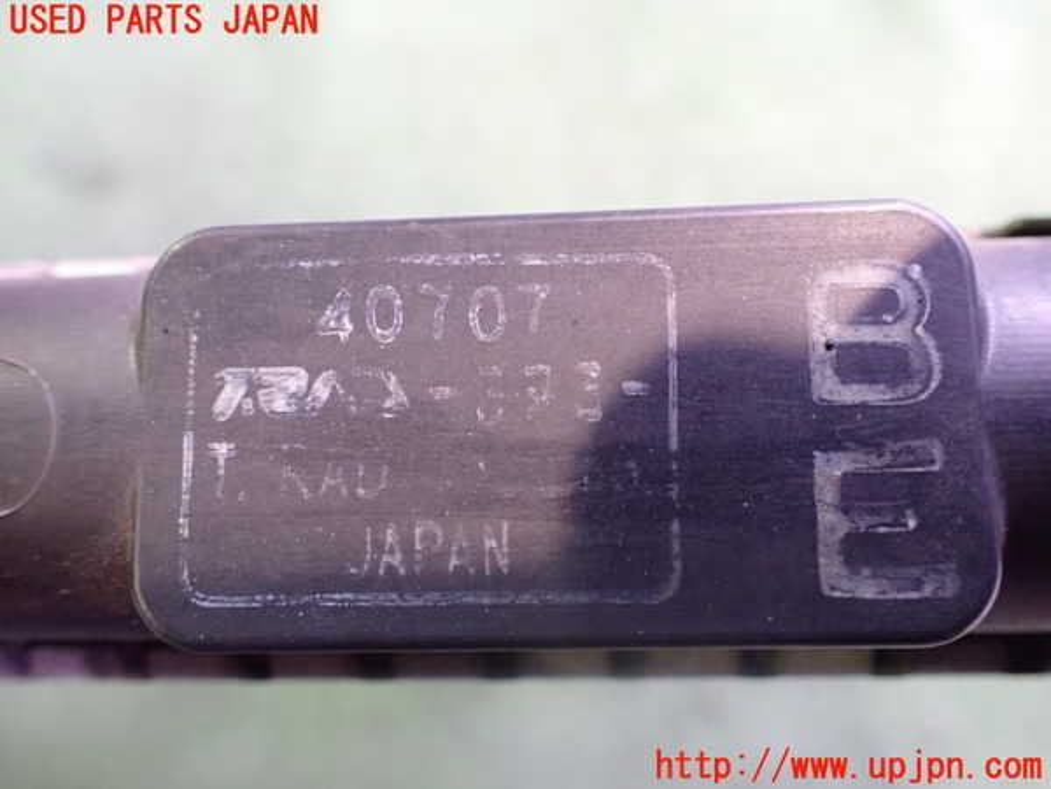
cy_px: 394
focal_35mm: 30
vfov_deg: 46.8
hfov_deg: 60.0
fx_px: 911
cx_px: 526
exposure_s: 1/30
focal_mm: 5.4
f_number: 2.3
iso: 1000
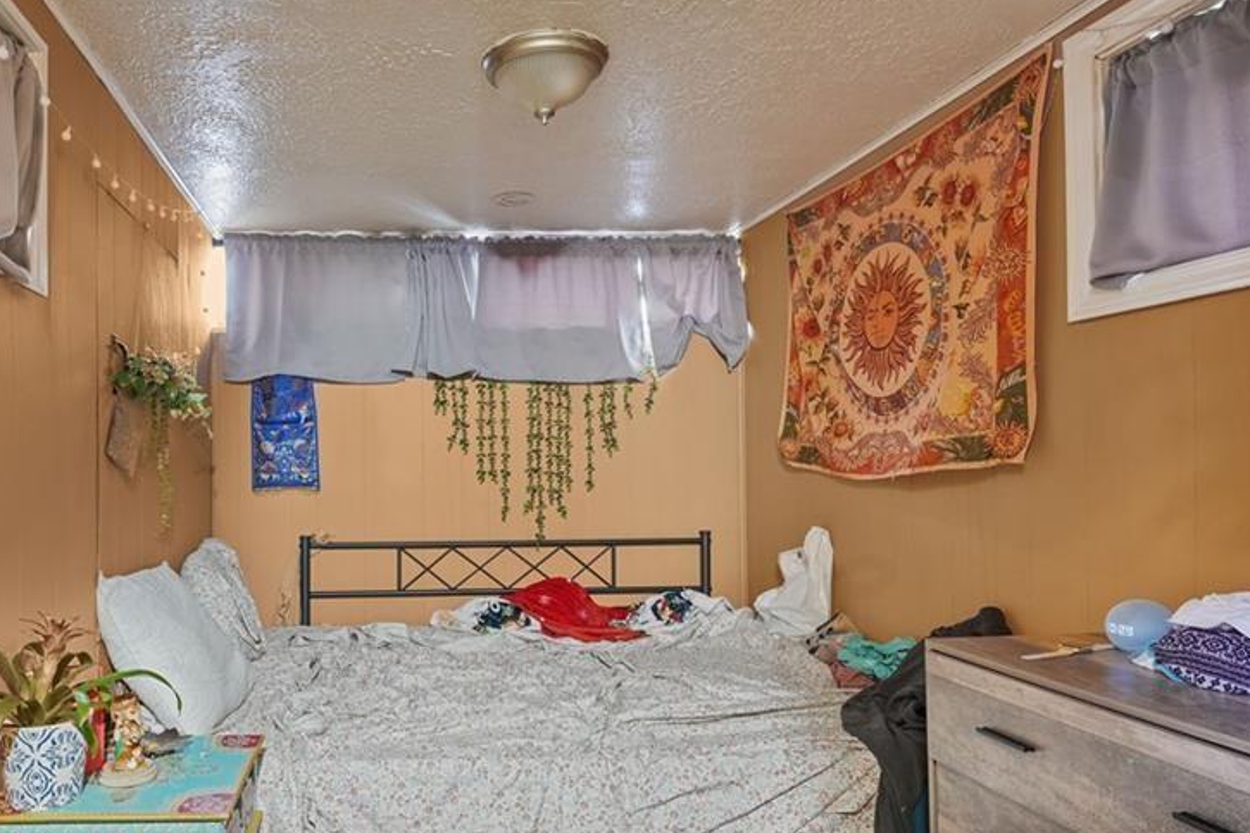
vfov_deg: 52.7
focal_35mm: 24
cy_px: 507
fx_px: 833
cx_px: 405
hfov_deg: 71.3
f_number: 9
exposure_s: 30
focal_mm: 17
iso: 320
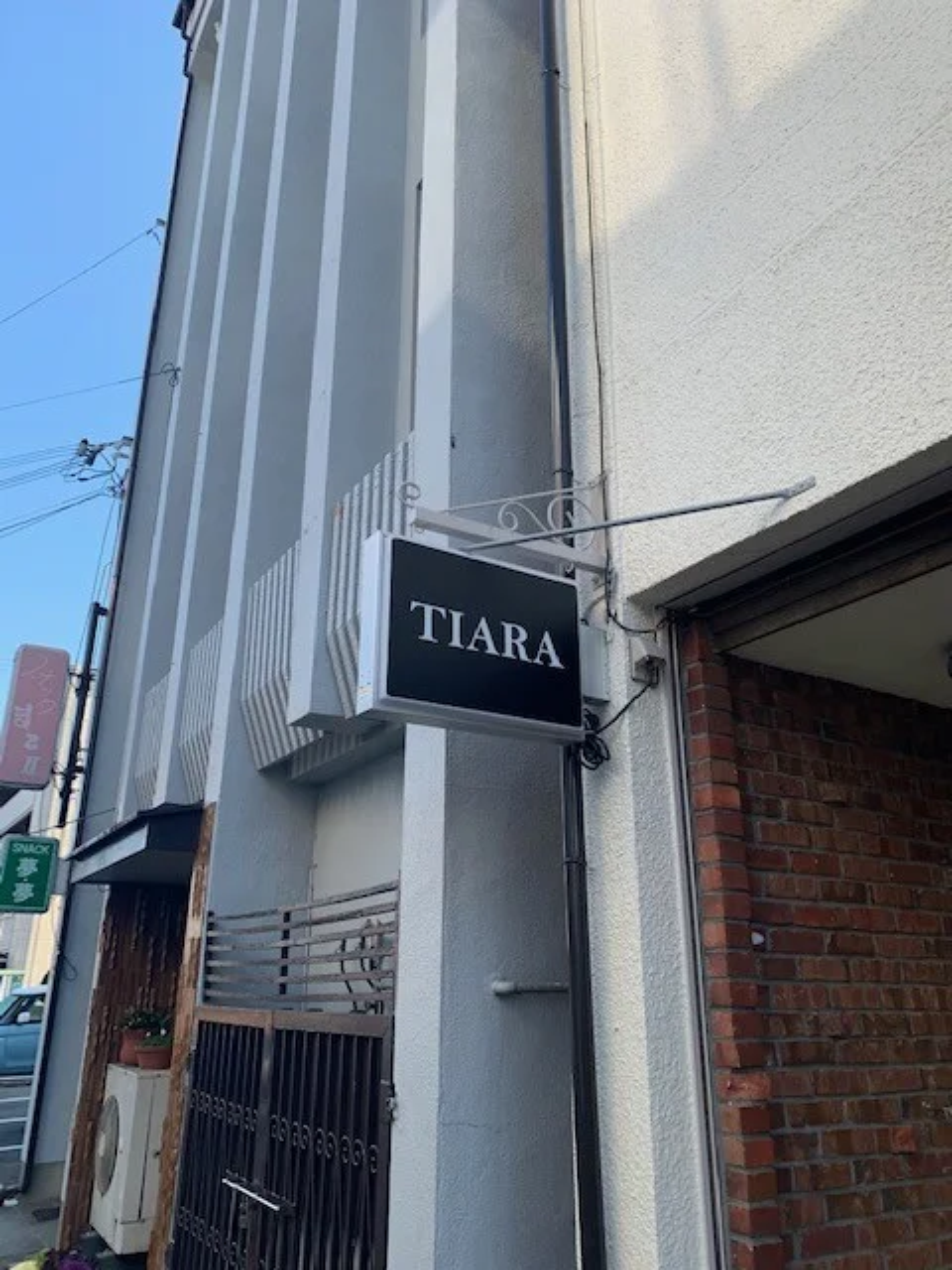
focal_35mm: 26
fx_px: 953
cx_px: 476
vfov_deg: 67.3
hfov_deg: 53.1
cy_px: 635
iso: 25
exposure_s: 1/495
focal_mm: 4.25
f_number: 1.8
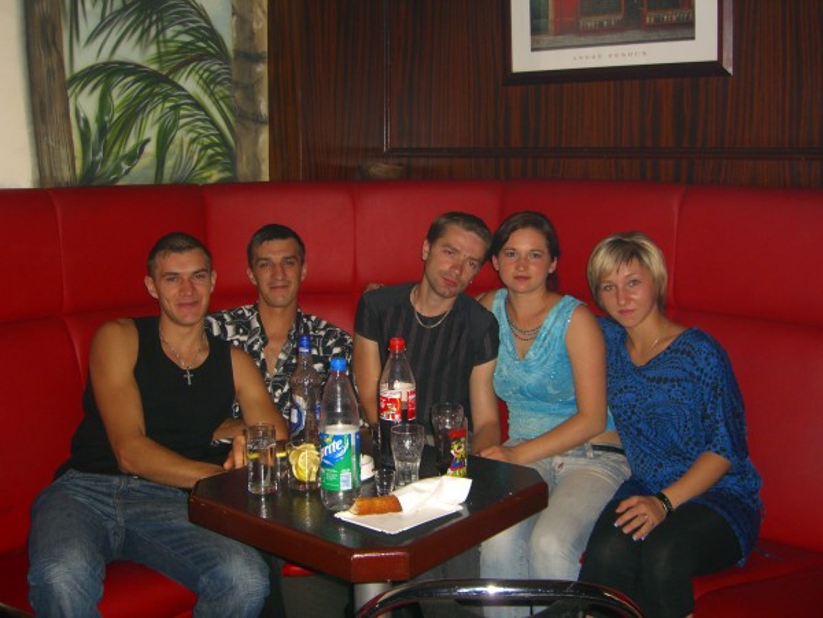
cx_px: 412
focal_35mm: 38
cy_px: 309
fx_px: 903
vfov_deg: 37.7
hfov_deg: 49.0
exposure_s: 1/60
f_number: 2.8
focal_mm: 7.9
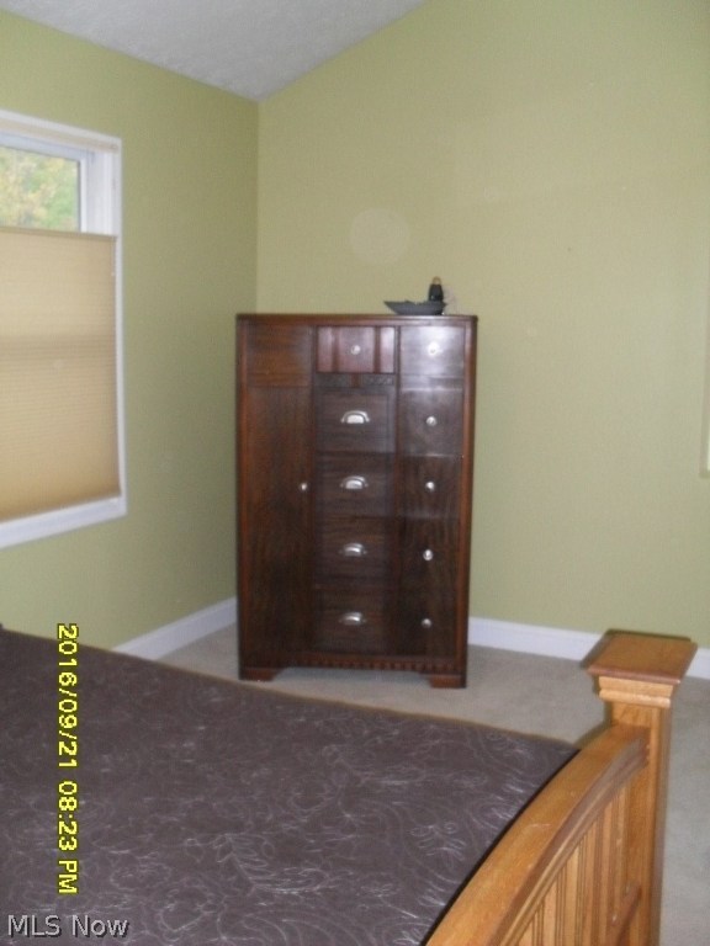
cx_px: 355
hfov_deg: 40.7
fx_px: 957
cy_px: 473
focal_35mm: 35
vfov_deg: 52.6
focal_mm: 6.3
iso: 320
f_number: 3.2
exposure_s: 1/45
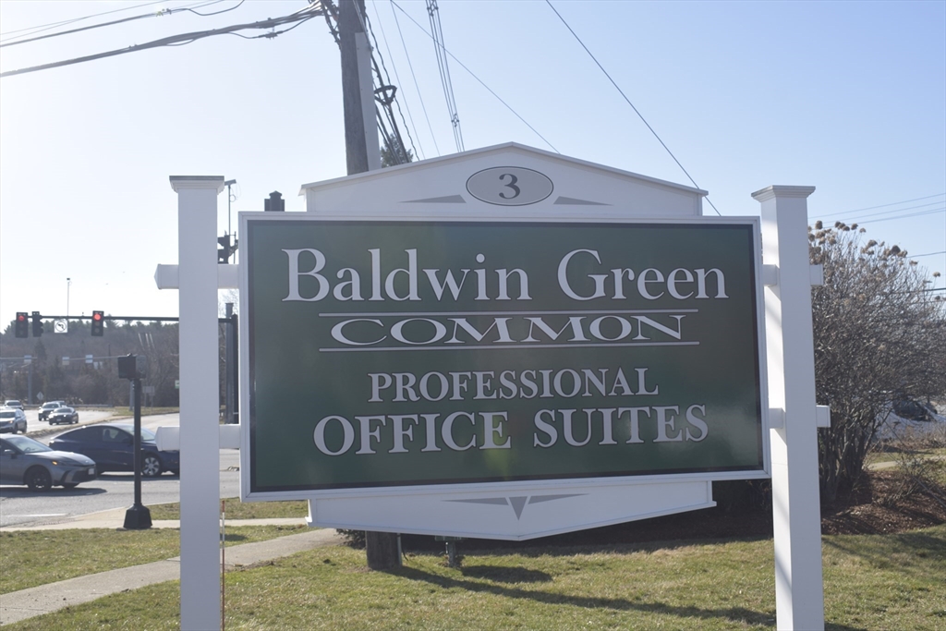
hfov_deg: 46.4
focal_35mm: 42
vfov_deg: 31.9
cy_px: 316
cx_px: 473
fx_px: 1104
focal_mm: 28
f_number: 9
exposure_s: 1/200
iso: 100
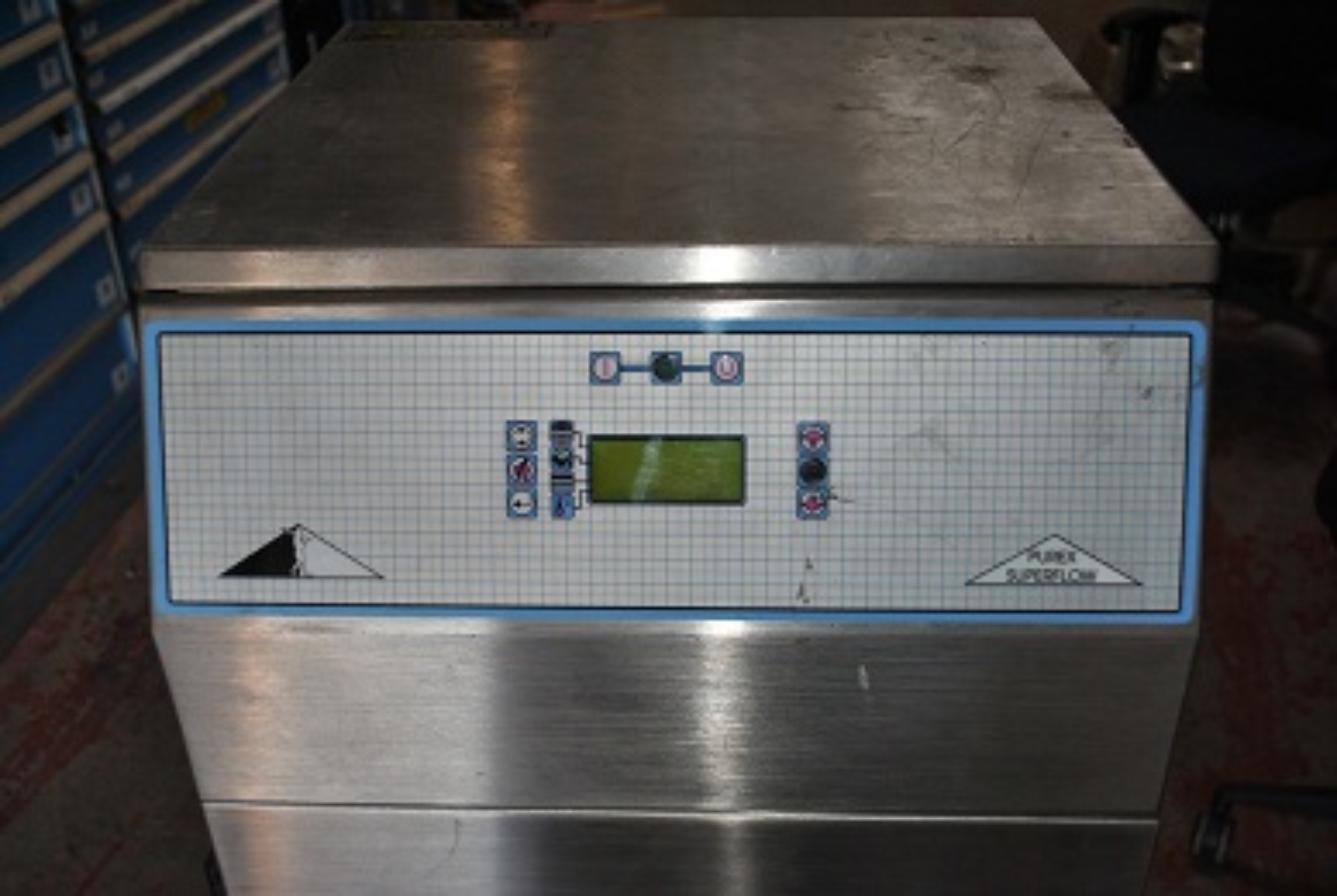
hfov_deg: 53.1
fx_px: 1339
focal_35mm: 36
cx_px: 668
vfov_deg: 37.0
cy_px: 448
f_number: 4
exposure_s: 1/60
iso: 200
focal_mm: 24
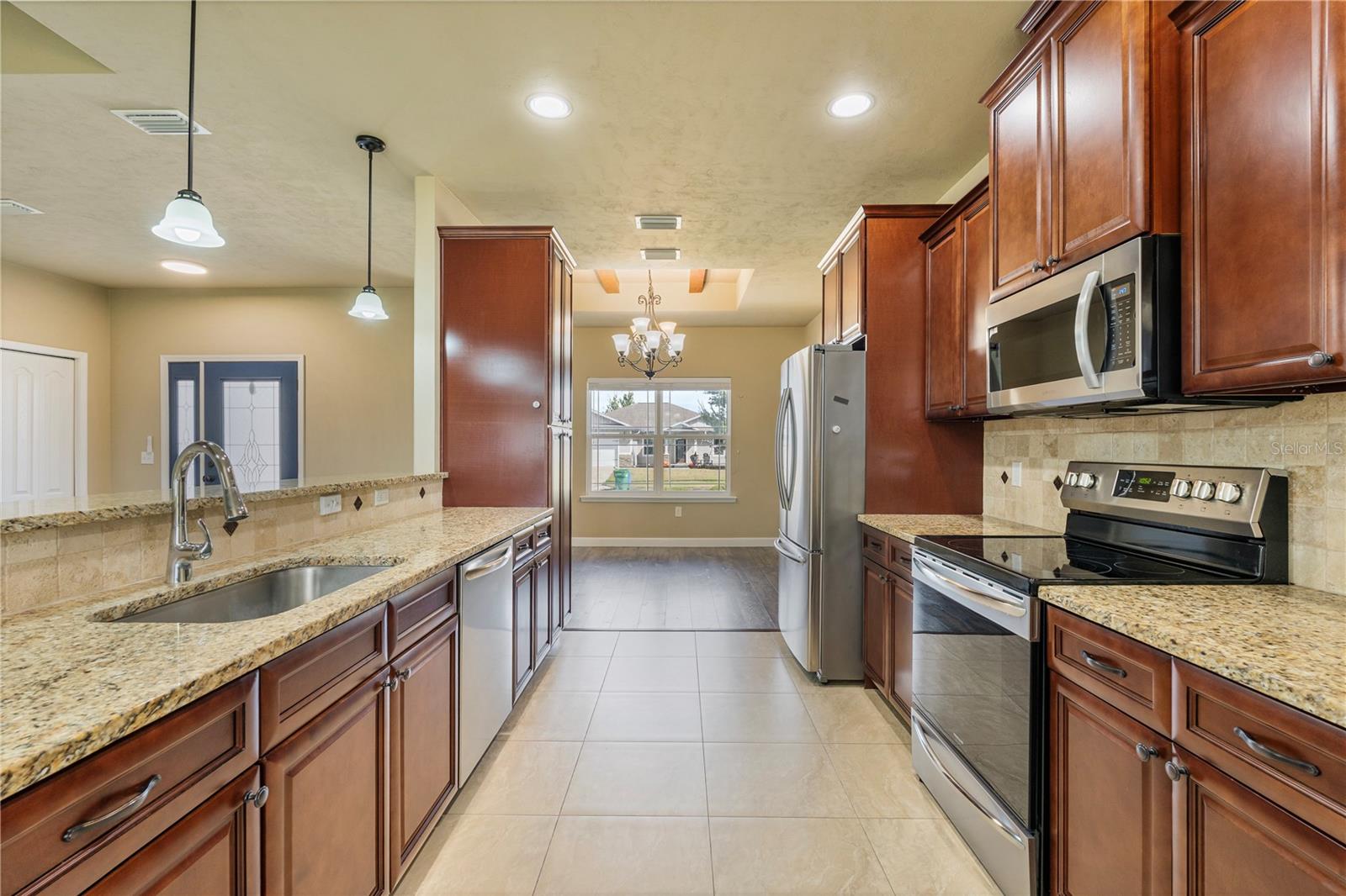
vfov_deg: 73.7
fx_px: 598
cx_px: 673
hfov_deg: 96.7
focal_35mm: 16
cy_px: 448
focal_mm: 16
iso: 400
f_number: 9
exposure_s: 1/3
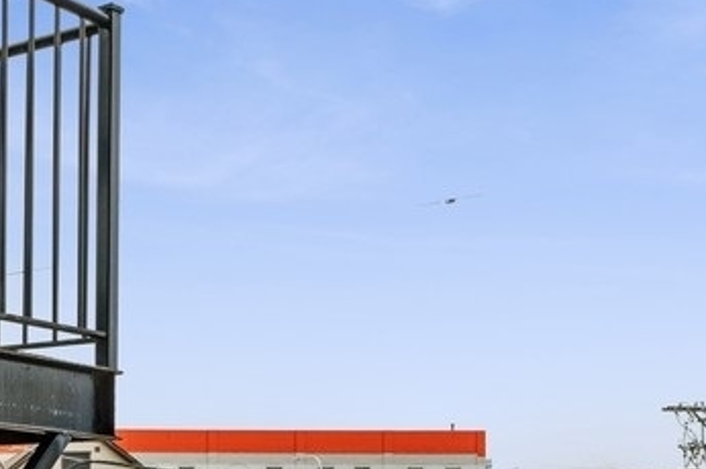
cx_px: -31
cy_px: 585
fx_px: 1450
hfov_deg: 25.7
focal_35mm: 74
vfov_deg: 17.4
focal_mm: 16
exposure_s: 1/400
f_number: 8
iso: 320
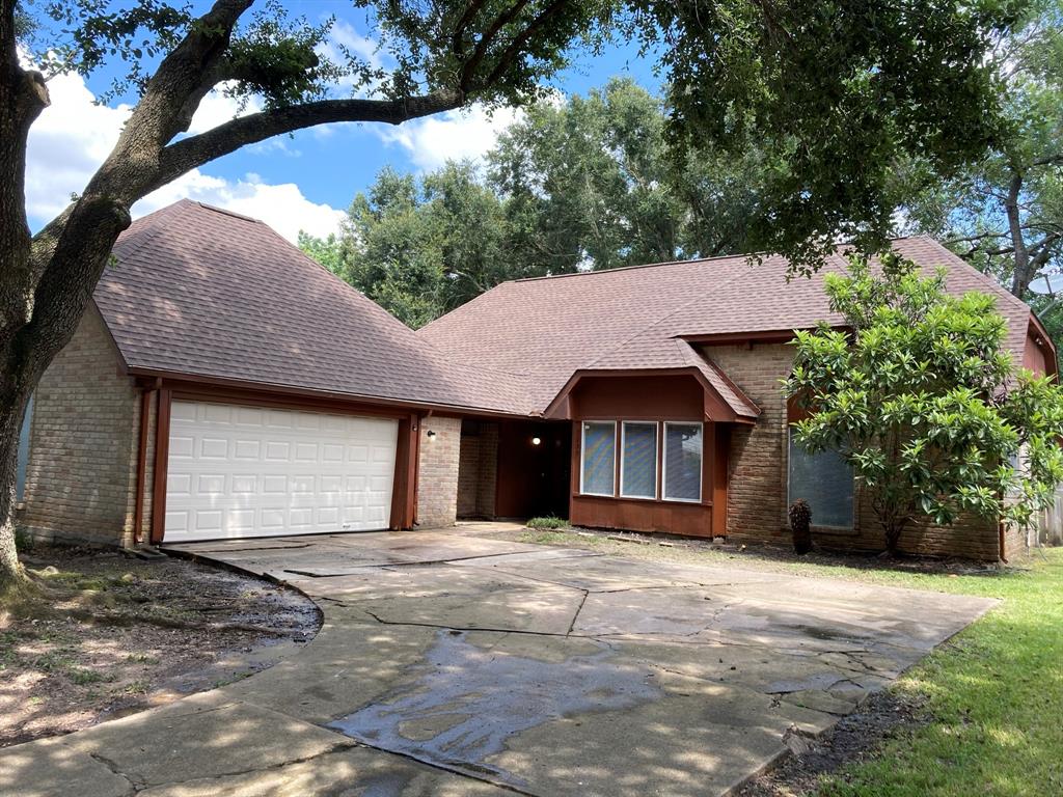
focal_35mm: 28
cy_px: 398
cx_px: 532
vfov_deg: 49.7
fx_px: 860
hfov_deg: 63.4
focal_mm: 3.99
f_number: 1.8
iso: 20
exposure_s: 1/271
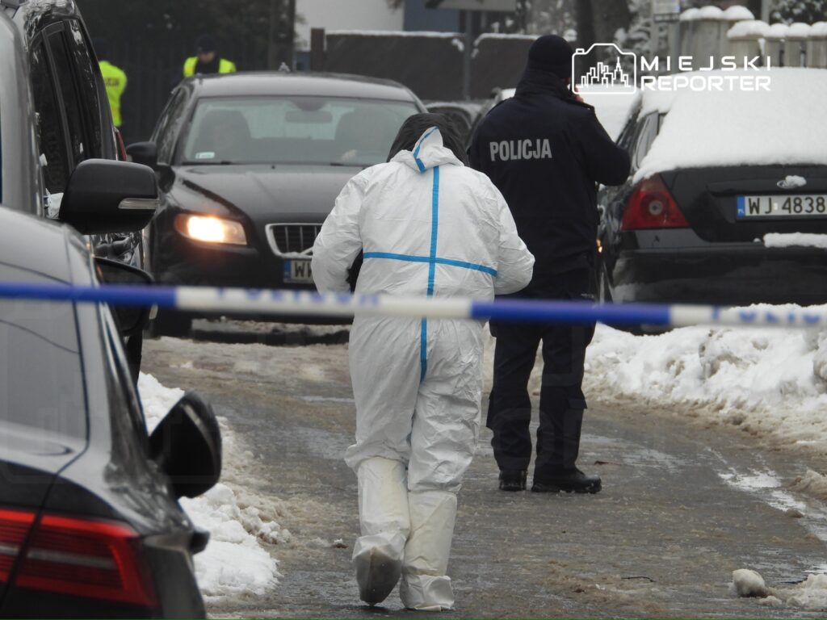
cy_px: 310
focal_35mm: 600
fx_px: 14334
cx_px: 414
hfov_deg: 3.3
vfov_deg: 2.5
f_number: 5
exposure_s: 1/250
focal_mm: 108
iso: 180
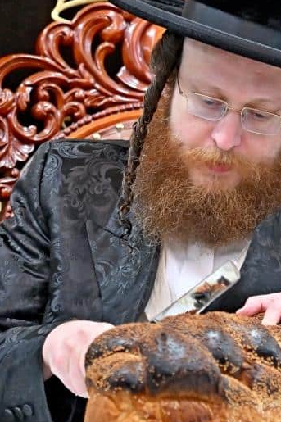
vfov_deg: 5.8
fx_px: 4194
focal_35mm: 358
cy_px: 129
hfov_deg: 3.8
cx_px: 212
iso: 640
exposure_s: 1/160
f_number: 4
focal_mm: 120
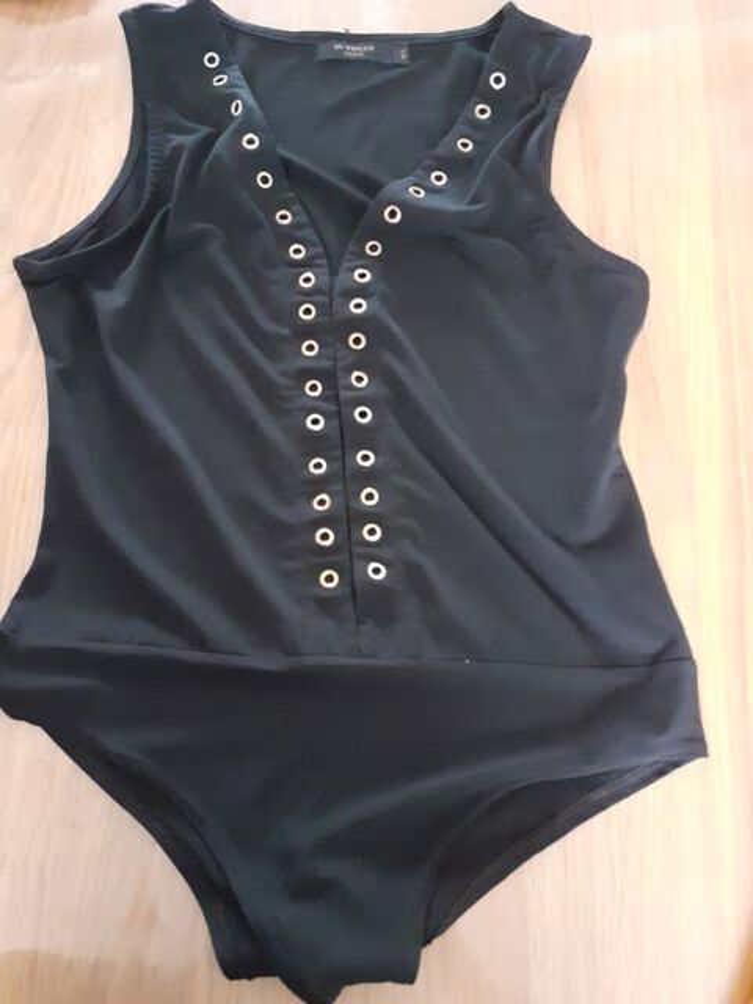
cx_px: 376
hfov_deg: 51.4
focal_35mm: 27
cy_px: 502
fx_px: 783
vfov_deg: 65.3
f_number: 1.9
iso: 640
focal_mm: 3.6
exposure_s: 1/20
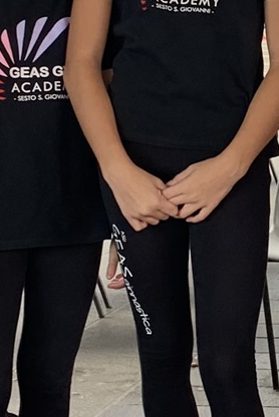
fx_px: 1543
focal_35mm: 133
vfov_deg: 15.3
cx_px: 381
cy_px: 113
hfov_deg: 10.1
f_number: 1.8
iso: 40
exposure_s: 1/122
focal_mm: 4.25
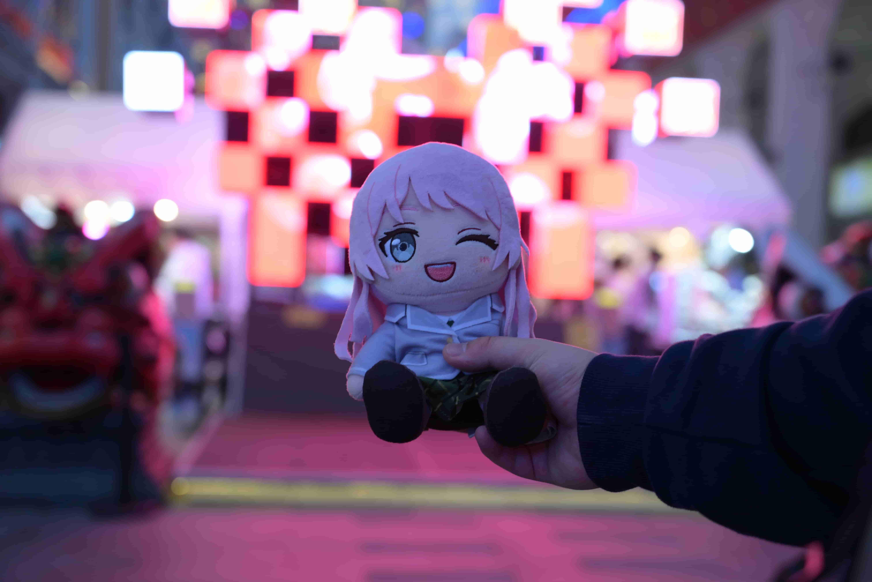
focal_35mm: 53
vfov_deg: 25.5
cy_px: 291
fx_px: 1284
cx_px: 436
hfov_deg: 37.5
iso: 320
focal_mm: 53
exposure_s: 1/60
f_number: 4
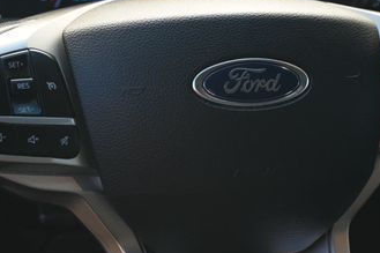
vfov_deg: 18.6
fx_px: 770
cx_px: 203
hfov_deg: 27.7
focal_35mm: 73
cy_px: 90
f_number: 4.2
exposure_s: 1/125
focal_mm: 25
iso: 450
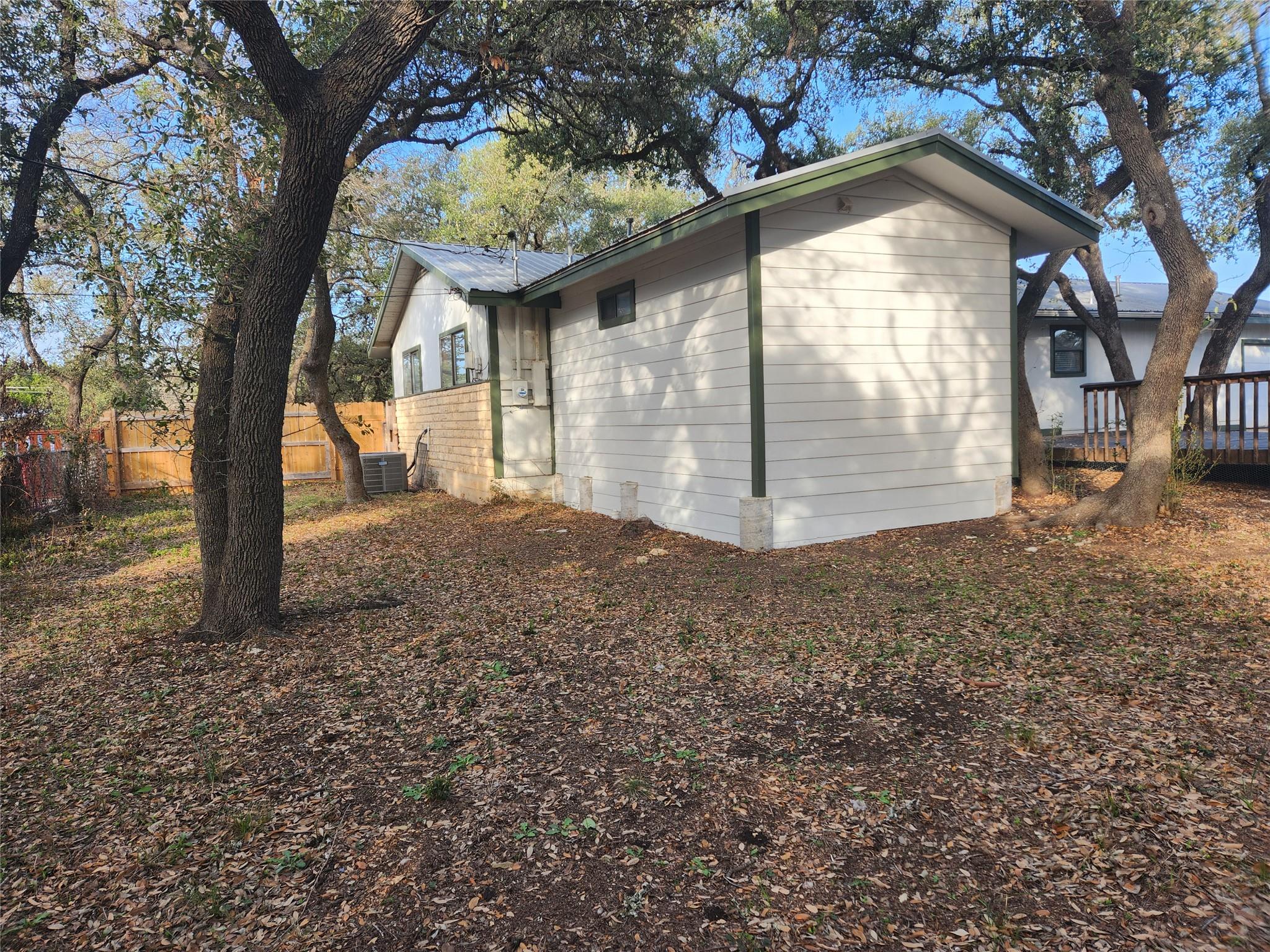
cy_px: 476
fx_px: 844
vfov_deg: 58.9
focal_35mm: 23
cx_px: 635
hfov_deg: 73.9
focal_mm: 5.4
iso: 20
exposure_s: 1/214
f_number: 1.8
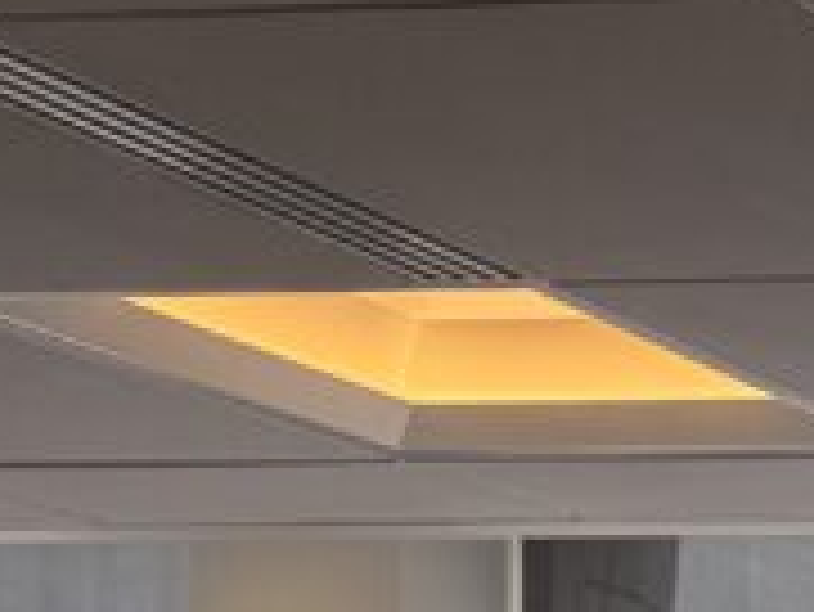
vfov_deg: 9.9
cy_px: 1336
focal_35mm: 136
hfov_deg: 10.9
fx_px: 3200
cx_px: 2276
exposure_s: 1/318
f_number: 1.78
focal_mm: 6.76
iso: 80
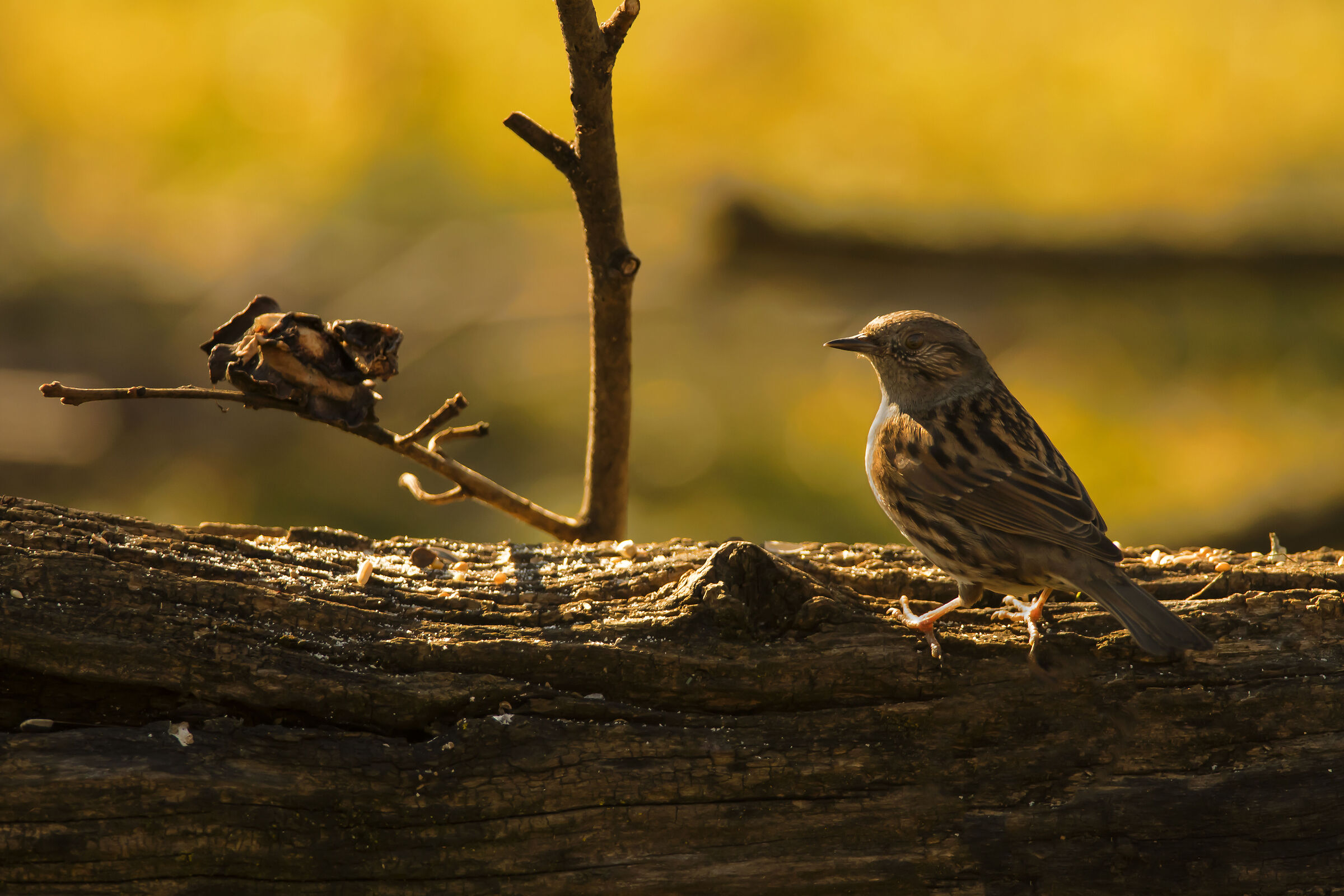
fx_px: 23518
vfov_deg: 2.2
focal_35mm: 630
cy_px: 448
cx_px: 672
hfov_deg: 3.3
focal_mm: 420
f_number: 5.6
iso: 1000
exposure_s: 1/2000
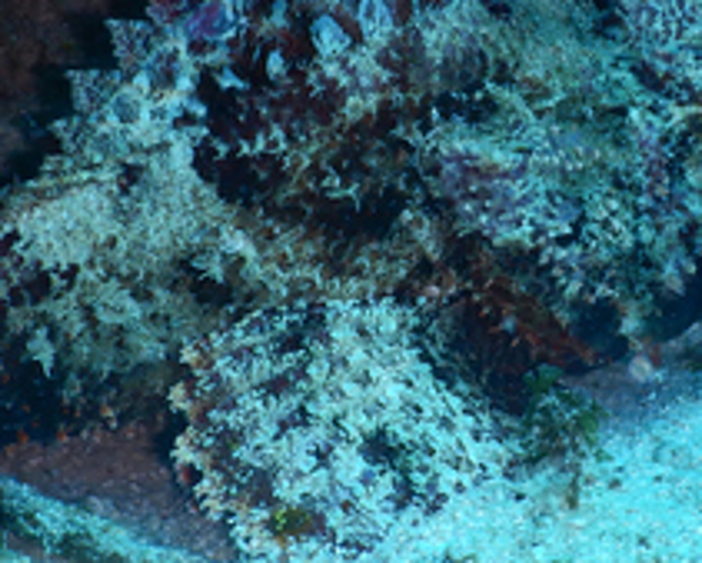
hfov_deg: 17.4
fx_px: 2286
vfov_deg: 14.0
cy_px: 298
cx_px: 436
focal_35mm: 110
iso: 125
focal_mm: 6.1
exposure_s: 1/125
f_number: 4.2
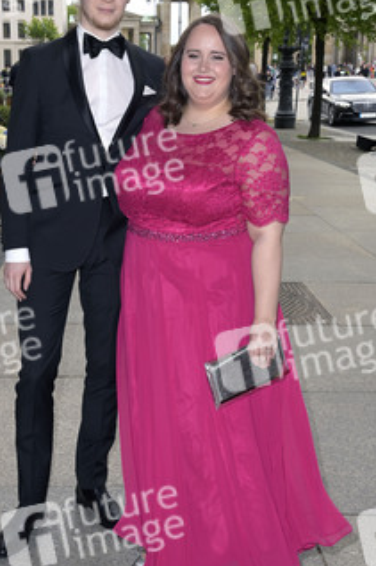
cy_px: 261
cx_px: 144
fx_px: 753
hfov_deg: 28.0
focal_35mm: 48
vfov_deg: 41.1
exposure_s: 1/200
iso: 800
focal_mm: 38
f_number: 8
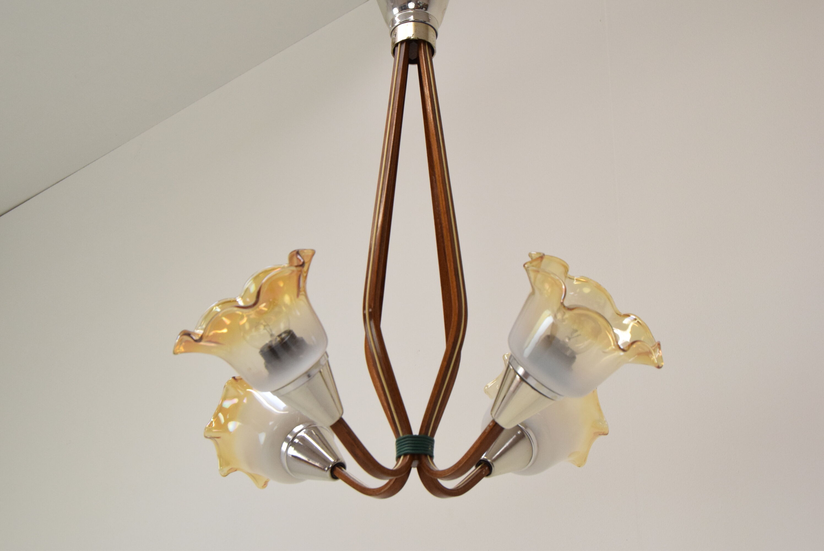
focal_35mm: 51
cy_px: 276
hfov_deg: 38.9
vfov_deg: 26.5
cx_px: 412
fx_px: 1168
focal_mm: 34
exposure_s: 1/320
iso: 1600
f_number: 9
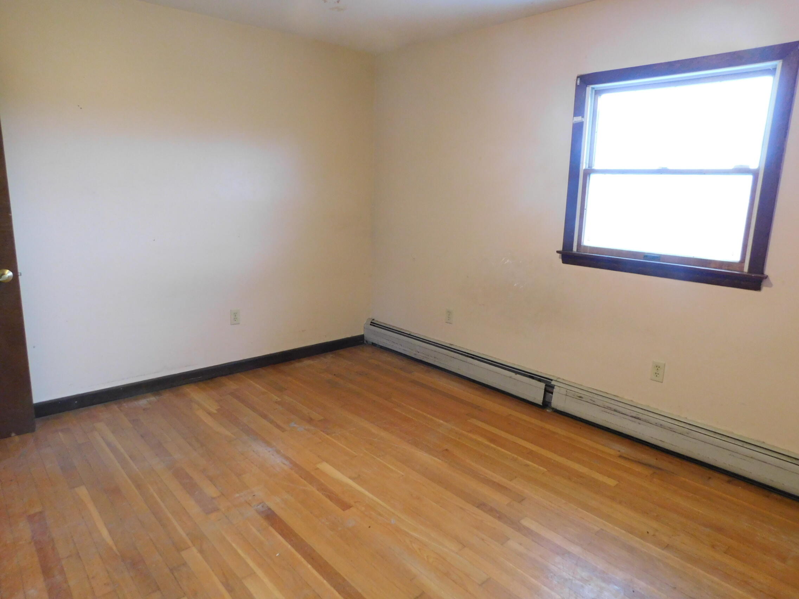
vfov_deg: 58.9
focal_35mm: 23
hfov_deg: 73.9
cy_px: 300
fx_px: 531
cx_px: 400
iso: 400
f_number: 3
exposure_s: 1/20
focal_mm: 4
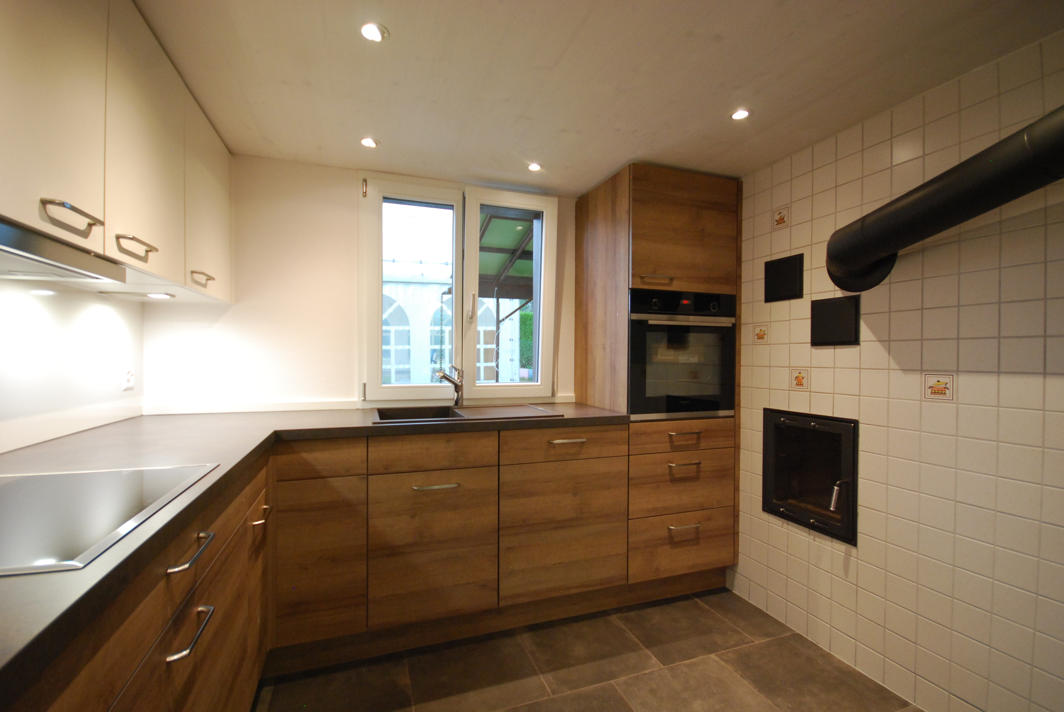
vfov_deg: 77.5
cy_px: 356
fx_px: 444
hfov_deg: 100.3
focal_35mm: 15
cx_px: 532
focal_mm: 10
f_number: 4
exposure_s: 1/30
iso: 900
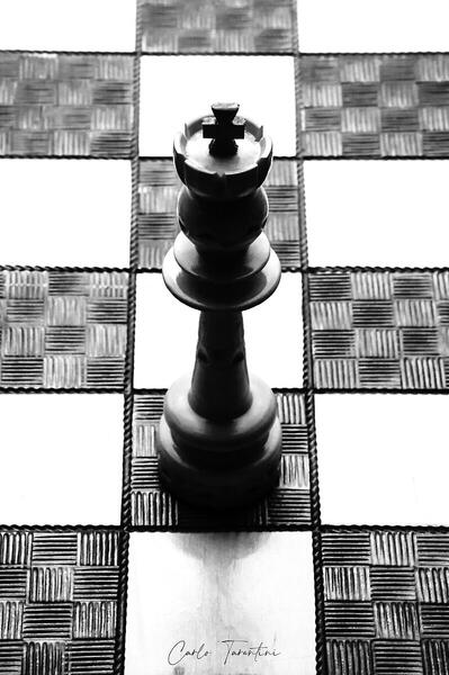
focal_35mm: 158
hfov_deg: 8.7
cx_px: 224
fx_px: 2951
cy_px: 338
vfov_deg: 13.1
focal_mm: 105
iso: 200
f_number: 14
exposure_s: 1/30
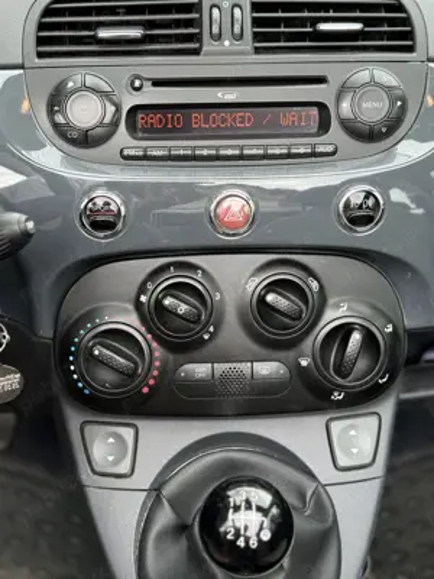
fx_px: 802
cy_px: 290
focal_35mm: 48
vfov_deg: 39.7
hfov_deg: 30.3
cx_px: 217
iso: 100
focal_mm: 6.76
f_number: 1.78
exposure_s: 1/157
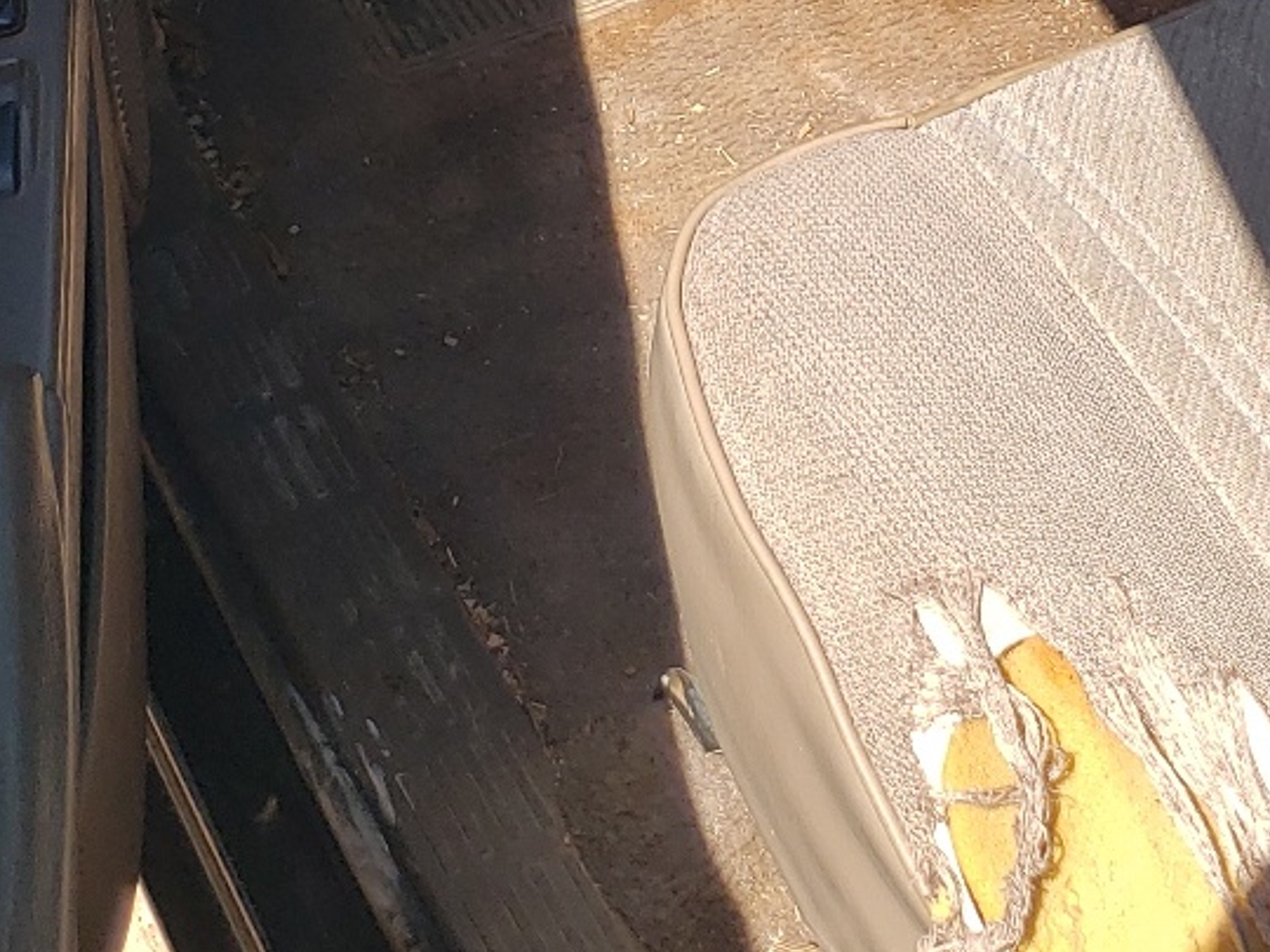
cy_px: -449
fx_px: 2825
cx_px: 833
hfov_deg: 25.2
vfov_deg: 17.4
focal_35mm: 77
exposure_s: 1/1250
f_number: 1.5
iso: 50
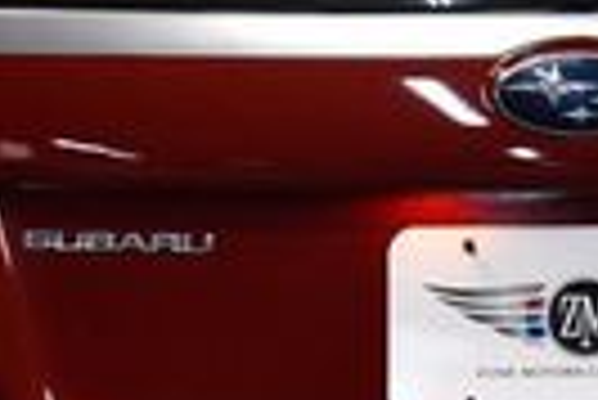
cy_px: 112
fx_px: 2877
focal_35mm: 173
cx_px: 567
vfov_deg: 7.9
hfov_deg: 11.8
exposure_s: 1/160
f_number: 3.5
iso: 800
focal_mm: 18
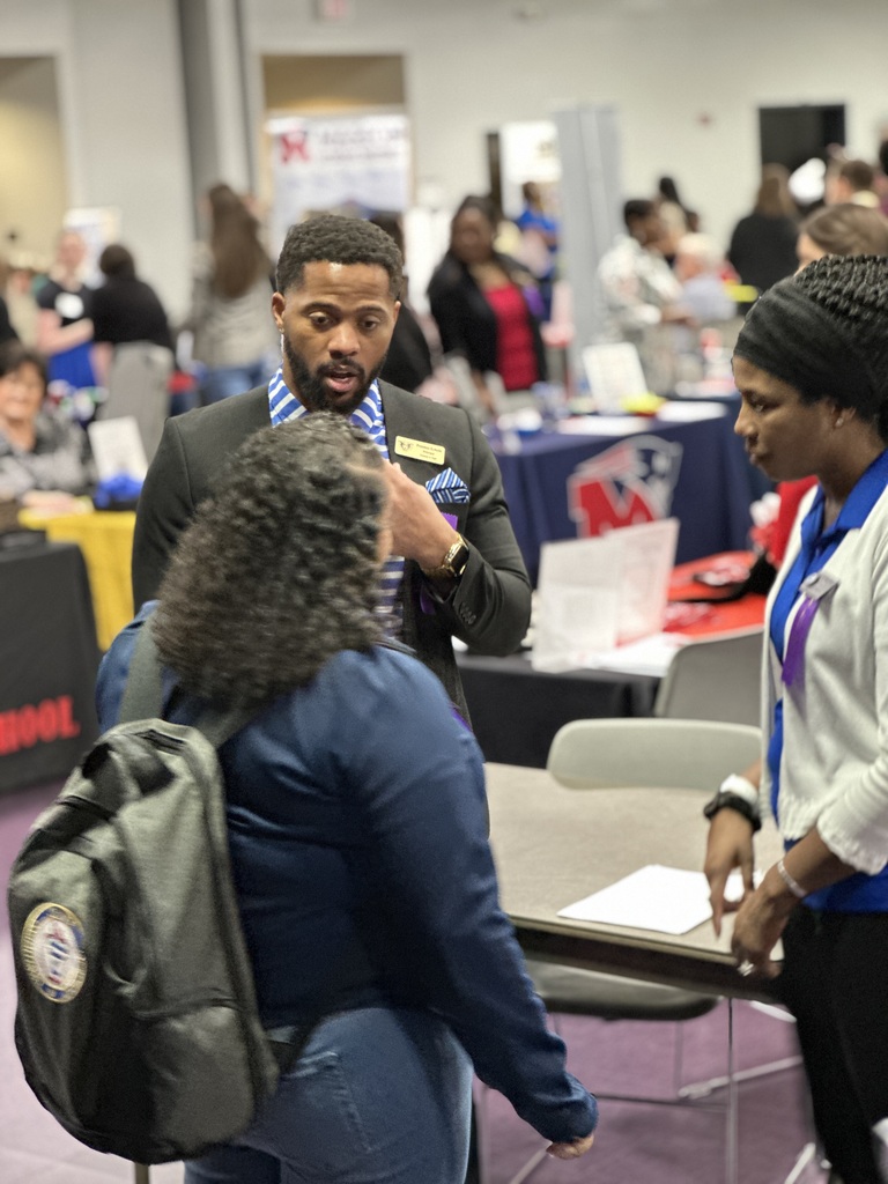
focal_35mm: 77
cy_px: 592
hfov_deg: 19.1
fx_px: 2634
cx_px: 444
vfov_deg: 25.3
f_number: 2.8
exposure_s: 1/17
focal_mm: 9
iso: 400
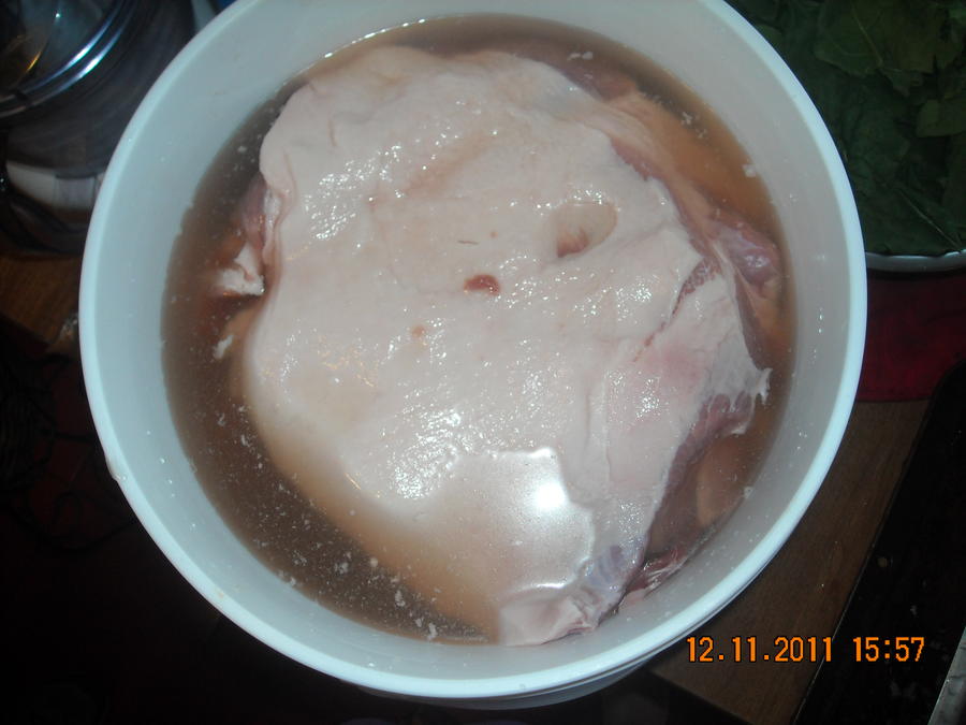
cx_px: 483
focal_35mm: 35
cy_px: 362
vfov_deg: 40.7
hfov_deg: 52.6
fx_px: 977
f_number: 2.8
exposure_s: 1/60
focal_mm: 5.7
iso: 200
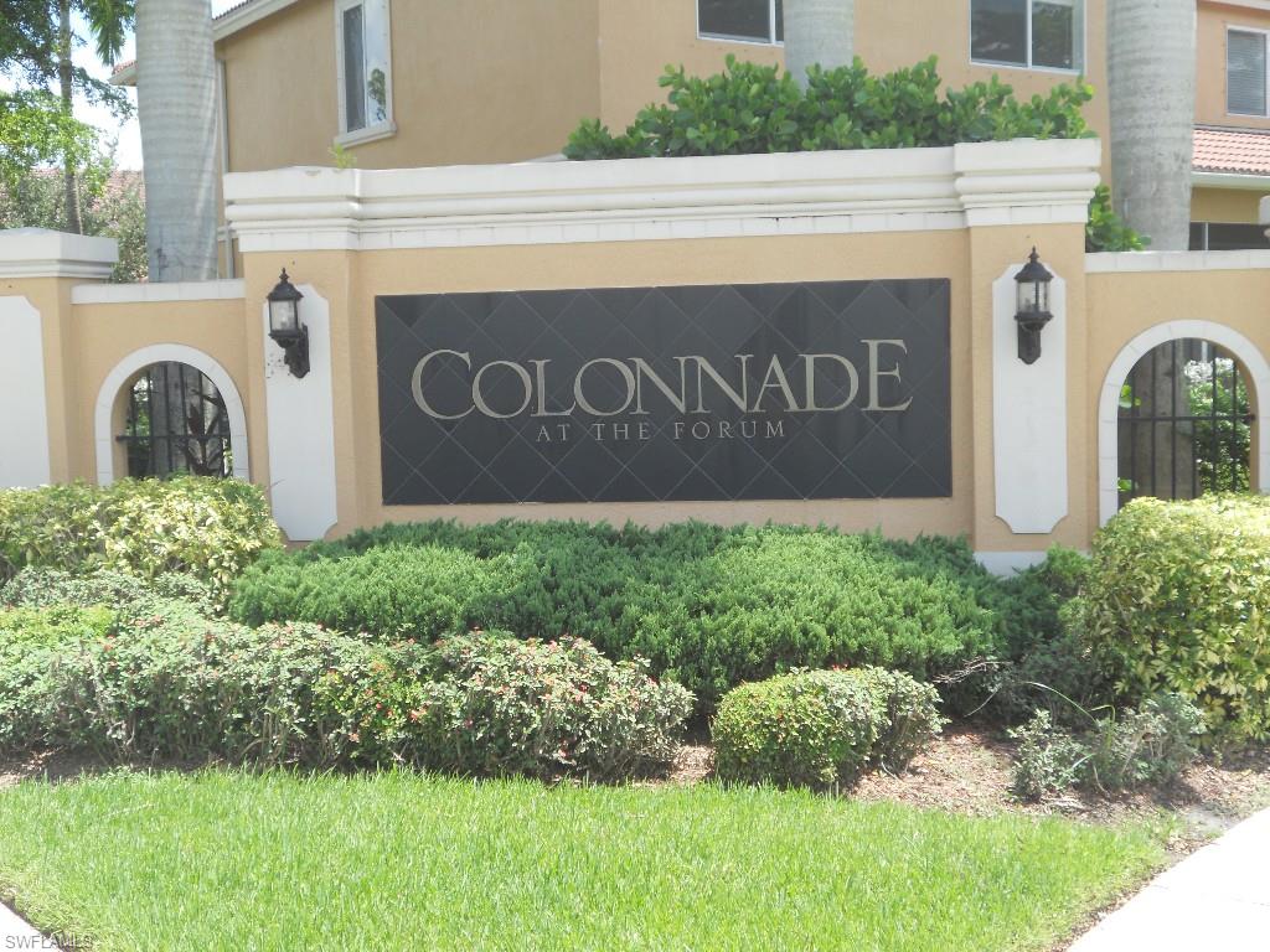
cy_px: 476
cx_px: 635
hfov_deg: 41.2
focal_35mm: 46
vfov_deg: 31.5
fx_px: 1688
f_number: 4.3
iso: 80
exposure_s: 1/200
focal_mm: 8.2
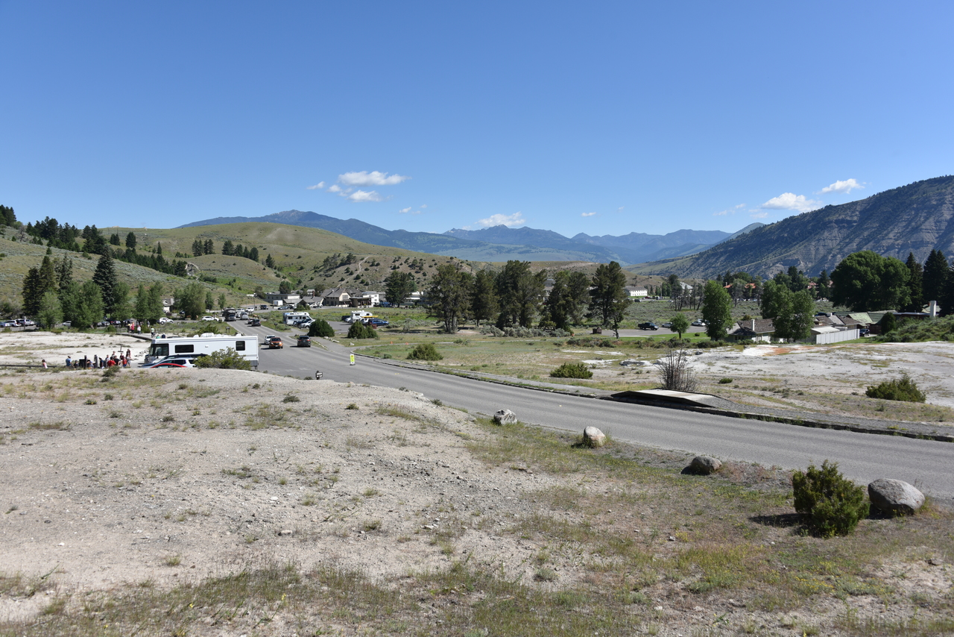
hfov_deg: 65.5
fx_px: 742
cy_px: 318
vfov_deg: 46.4
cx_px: 477
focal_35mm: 28
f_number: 9
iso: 100
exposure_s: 1/320
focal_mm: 28
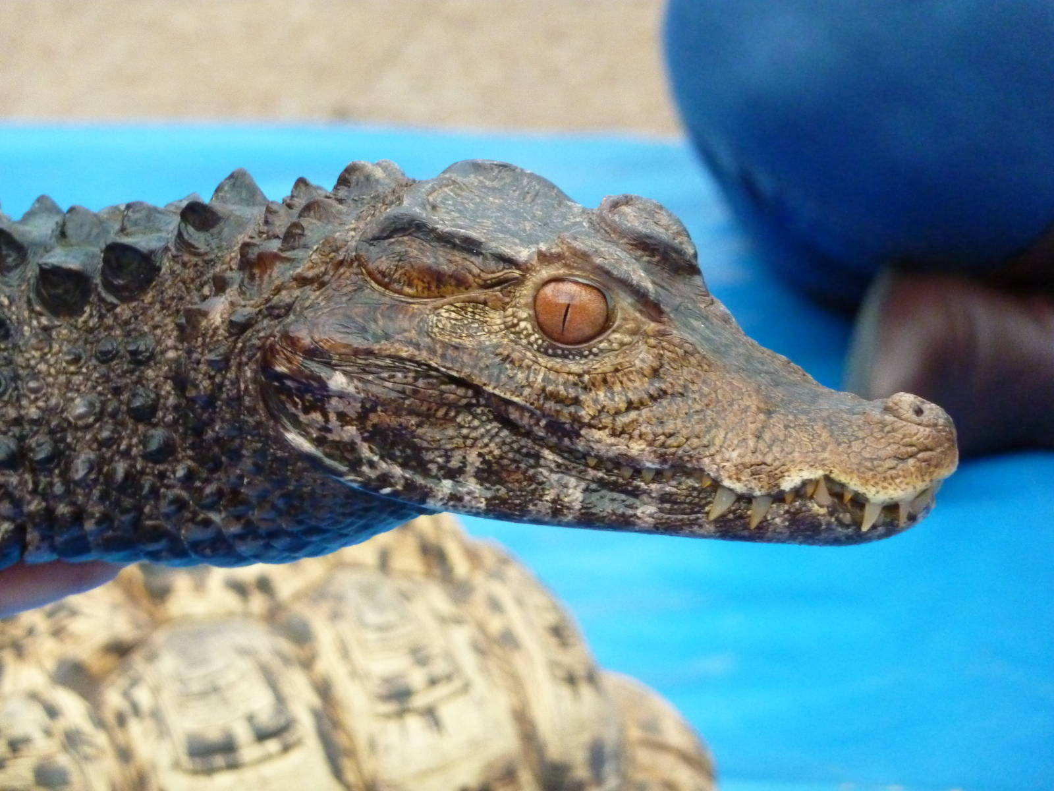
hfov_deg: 7.1
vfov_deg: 5.3
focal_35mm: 278
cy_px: 396
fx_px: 8465
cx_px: 527
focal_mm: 45.7
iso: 800
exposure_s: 1/30
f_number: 4.8
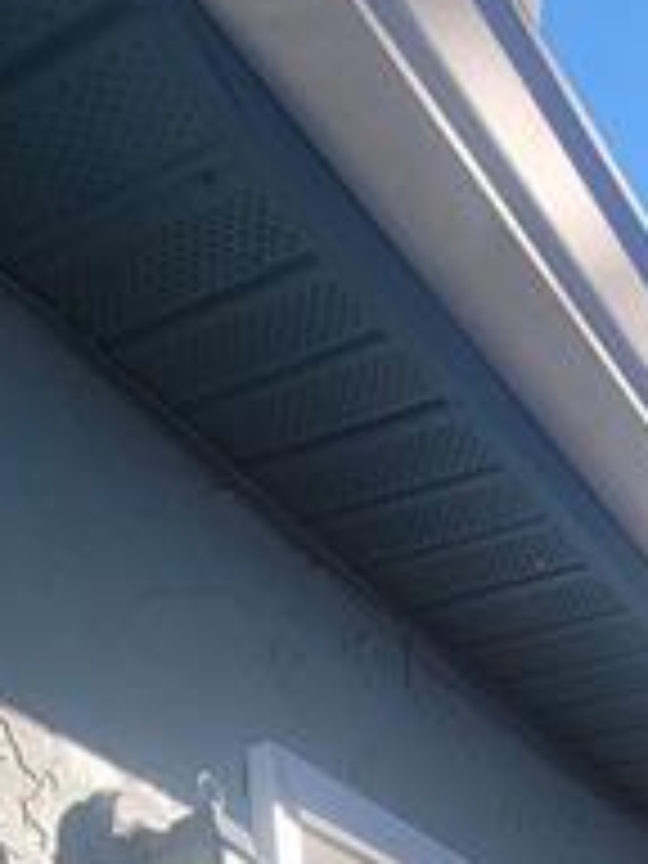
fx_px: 1298
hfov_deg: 26.4
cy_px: 1660
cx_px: 666
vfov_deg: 20.5
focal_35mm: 52
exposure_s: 1/490
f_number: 2.2
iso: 50
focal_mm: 2.2
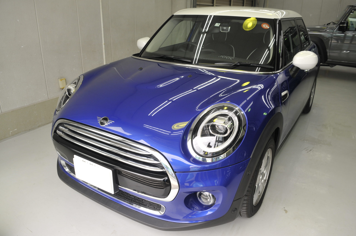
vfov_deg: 47.8
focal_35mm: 27
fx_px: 267
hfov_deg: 67.4
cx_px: 178
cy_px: 118
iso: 250
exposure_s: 1/160
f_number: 6.3
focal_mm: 18
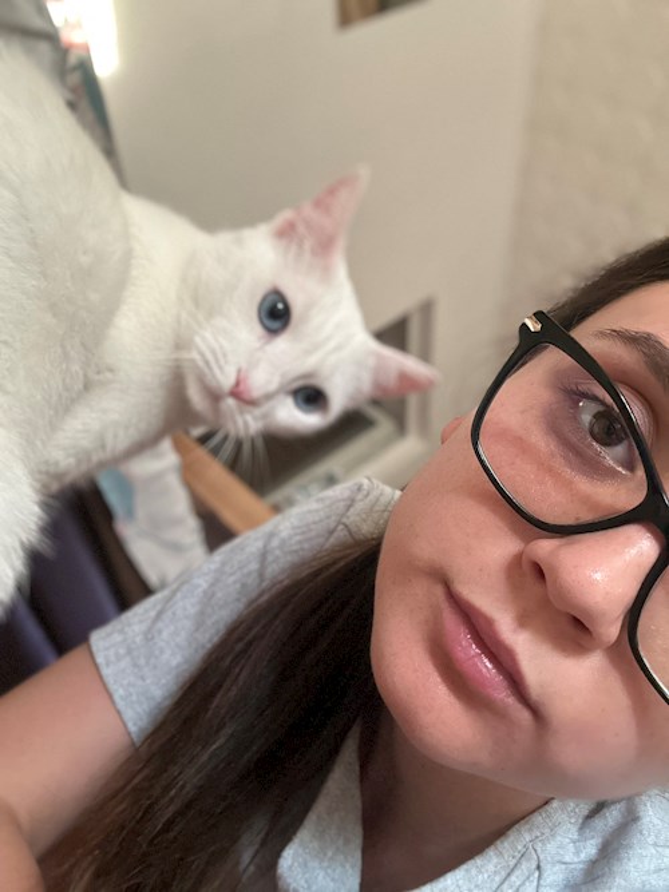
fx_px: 773
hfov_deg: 46.8
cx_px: 334
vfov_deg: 60.0
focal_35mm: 30
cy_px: 446
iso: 400
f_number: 1.9
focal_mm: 2.69
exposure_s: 1/30
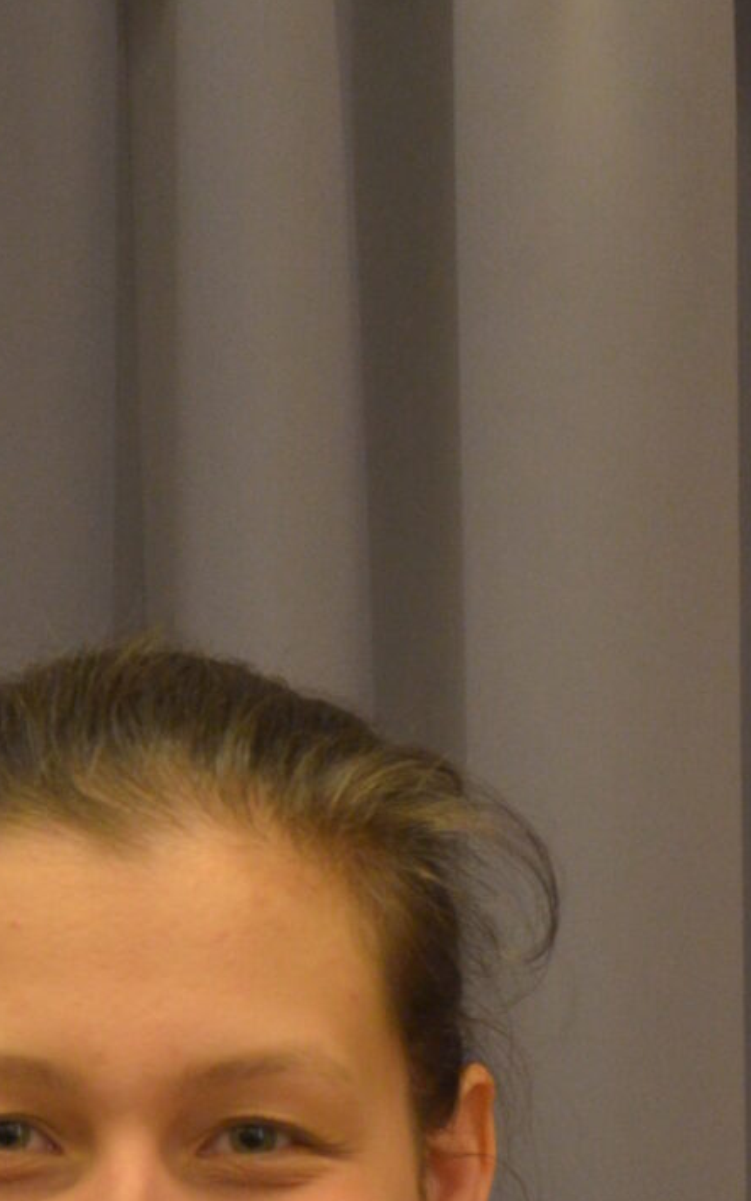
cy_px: 1370
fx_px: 8642
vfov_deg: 7.9
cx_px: 152
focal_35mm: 264
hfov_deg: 5.0
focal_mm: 60
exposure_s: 1/60
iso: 1600
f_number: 5.3
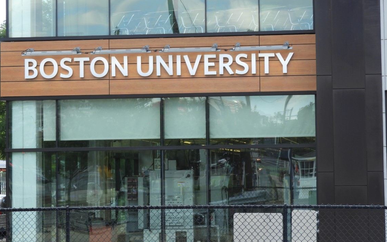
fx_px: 1350
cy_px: 76
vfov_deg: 10.2
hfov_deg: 16.3
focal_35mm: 128
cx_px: 183
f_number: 4.8
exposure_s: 1/125
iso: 100
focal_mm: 17
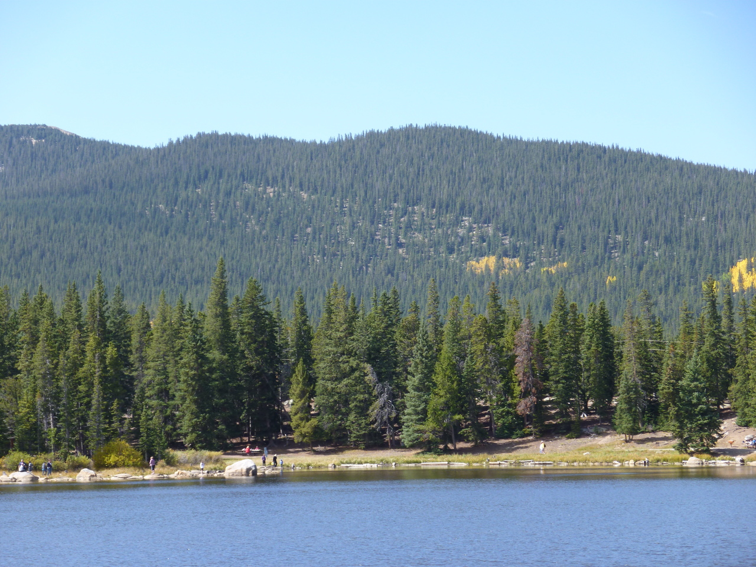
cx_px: 378
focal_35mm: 112
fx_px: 2446
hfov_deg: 17.6
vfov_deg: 13.2
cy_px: 284
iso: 80
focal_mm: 20.2
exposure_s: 1/125
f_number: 5.3
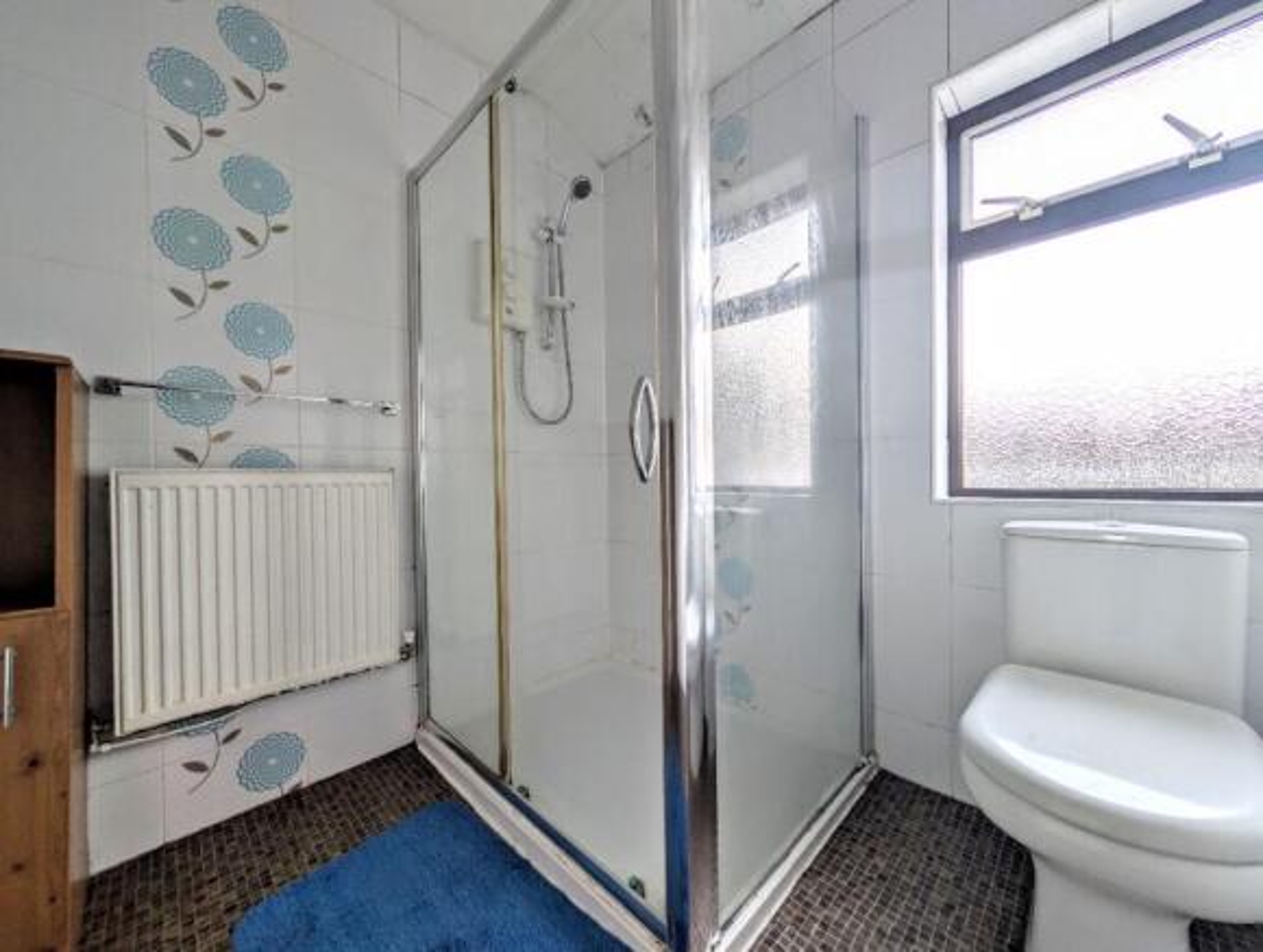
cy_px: 476
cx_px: 632
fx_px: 439
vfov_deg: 94.7
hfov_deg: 110.4
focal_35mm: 12
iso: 58
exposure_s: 1/311
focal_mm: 2.02
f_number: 1.7
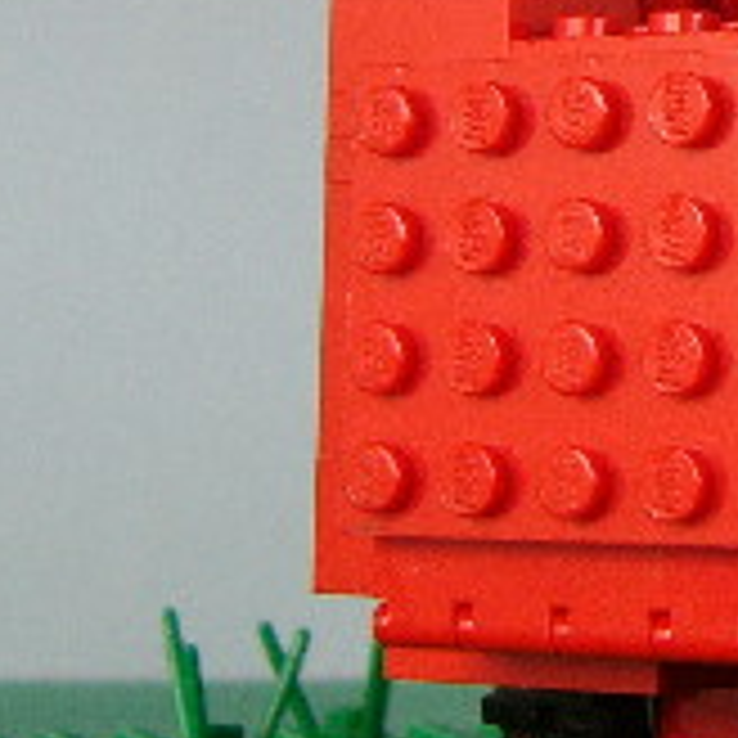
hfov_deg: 11.0
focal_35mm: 152
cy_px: -104
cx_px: 1134
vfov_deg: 11.3
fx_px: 3666
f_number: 2.8
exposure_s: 1/60
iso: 100
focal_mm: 7.3
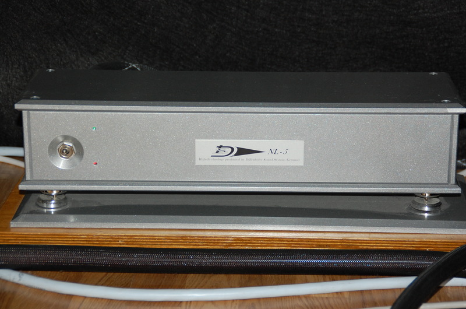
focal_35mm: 105
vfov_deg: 13.0
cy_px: 154
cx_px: 233
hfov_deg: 19.5
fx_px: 1356
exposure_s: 1/60
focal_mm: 70
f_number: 5.6
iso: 400
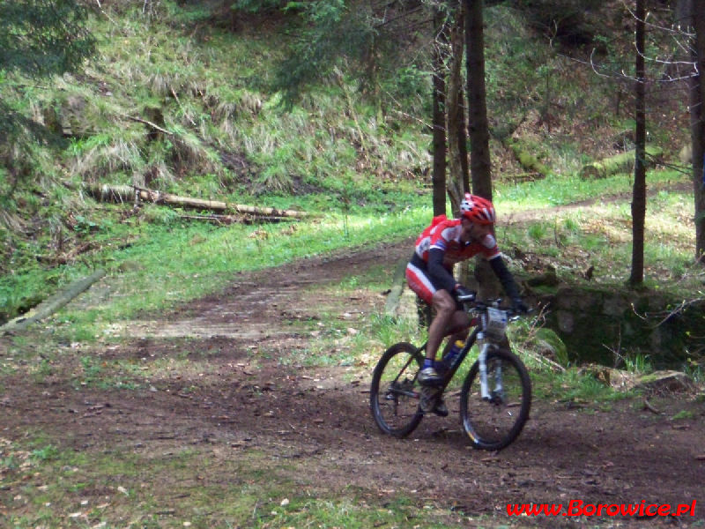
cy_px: 264
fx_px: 2383
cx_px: 352
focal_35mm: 117
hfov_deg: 16.8
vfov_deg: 12.7
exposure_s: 1/160
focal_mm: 19.2
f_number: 4.4
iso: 400
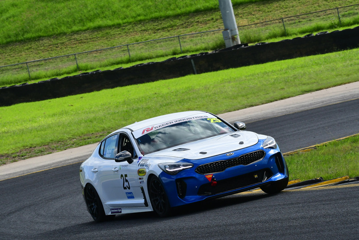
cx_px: 180
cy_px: 120
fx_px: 2993
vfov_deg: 4.6
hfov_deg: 6.9
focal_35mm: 300
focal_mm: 200
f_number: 13
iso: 800
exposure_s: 1/640
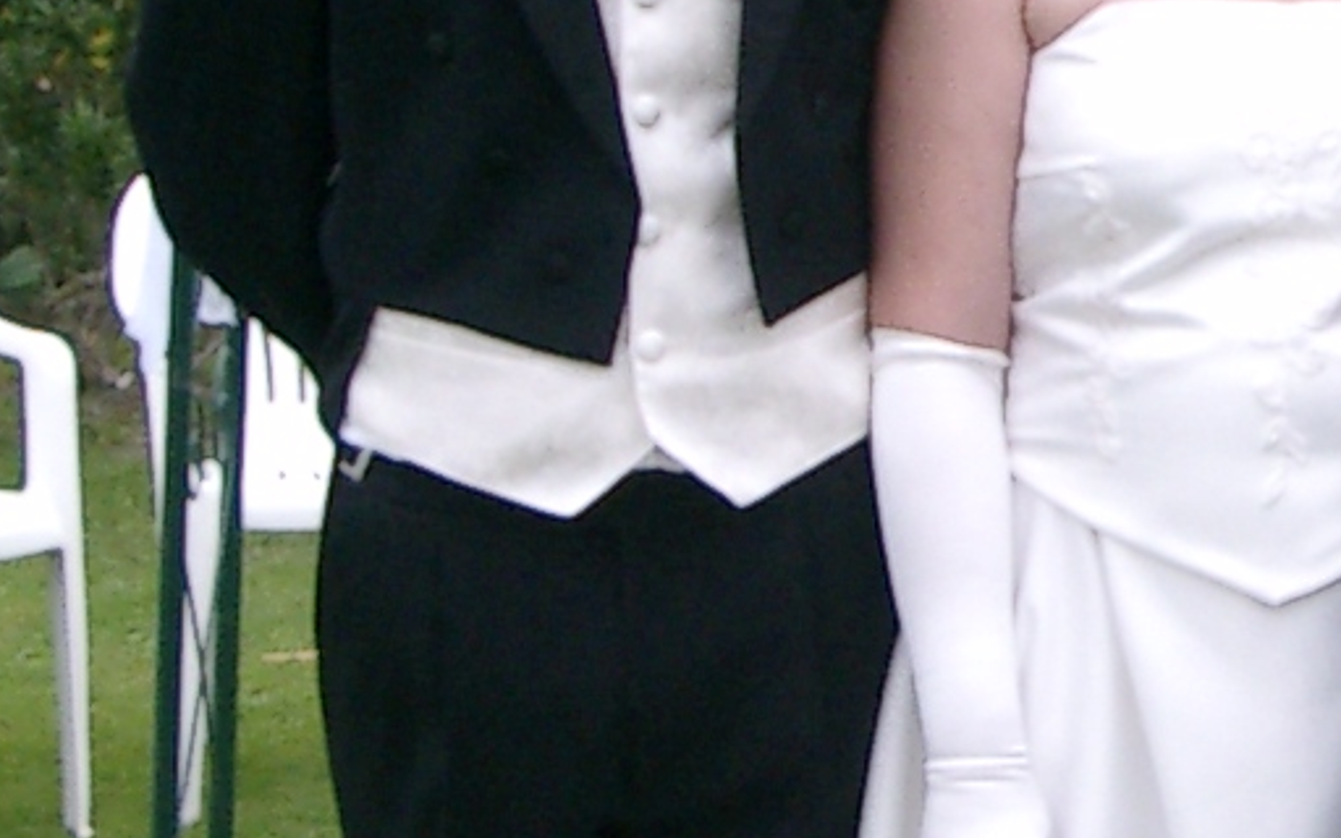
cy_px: 175
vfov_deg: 7.4
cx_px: 1626
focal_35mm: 176
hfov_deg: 11.6
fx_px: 6432
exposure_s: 1/320
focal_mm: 7.6
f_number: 2.6
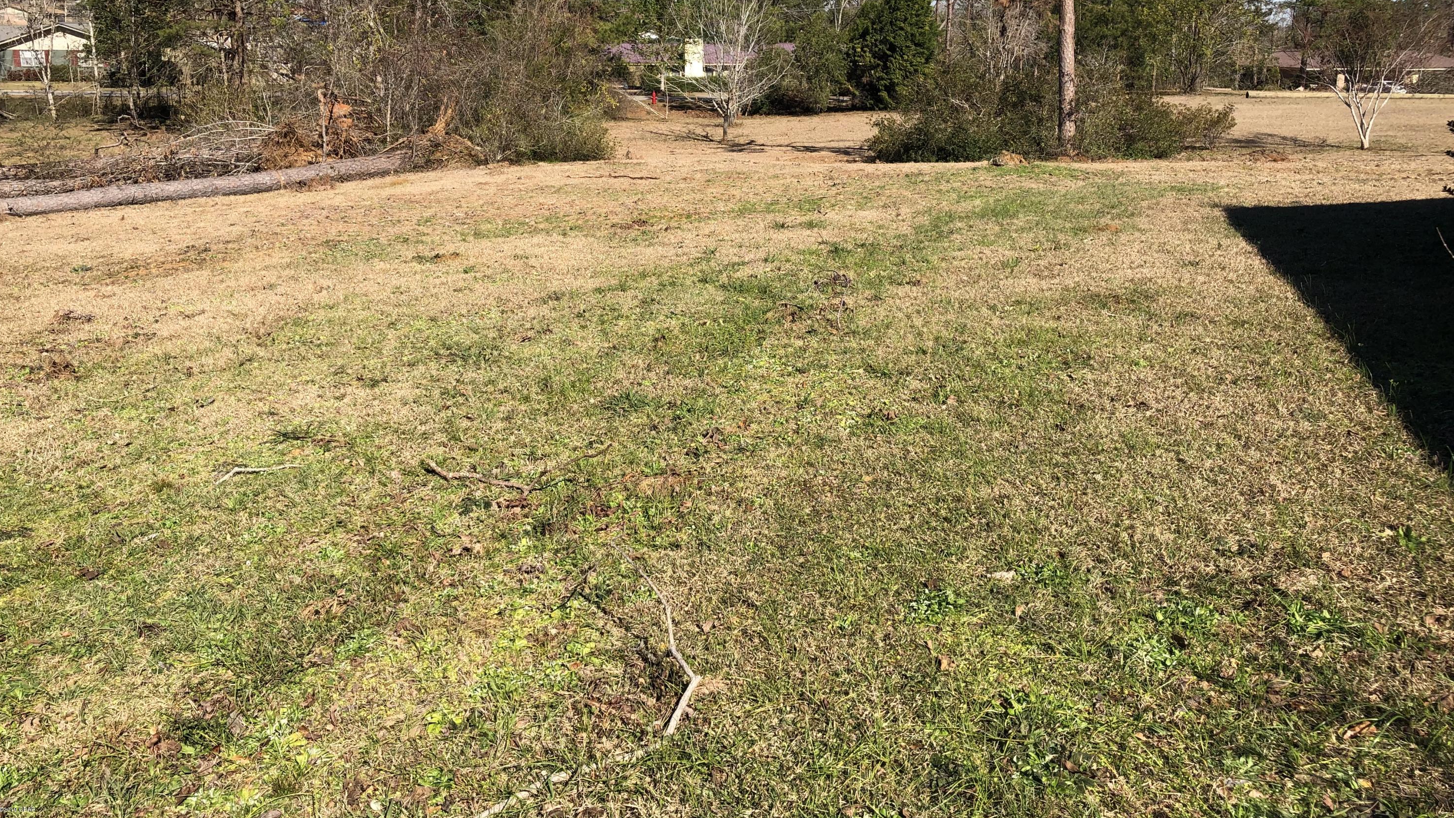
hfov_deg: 62.6
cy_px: 290
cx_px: 735
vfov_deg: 37.5
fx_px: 1195
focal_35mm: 31
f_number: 1.8
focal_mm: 3.99
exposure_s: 1/1675
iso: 20
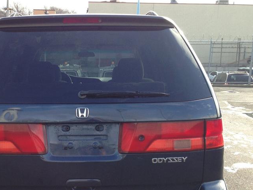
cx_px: 94
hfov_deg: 36.0
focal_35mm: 53
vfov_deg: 27.3
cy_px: 128
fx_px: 387
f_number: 2.4
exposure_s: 1/264
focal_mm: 4.13
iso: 50
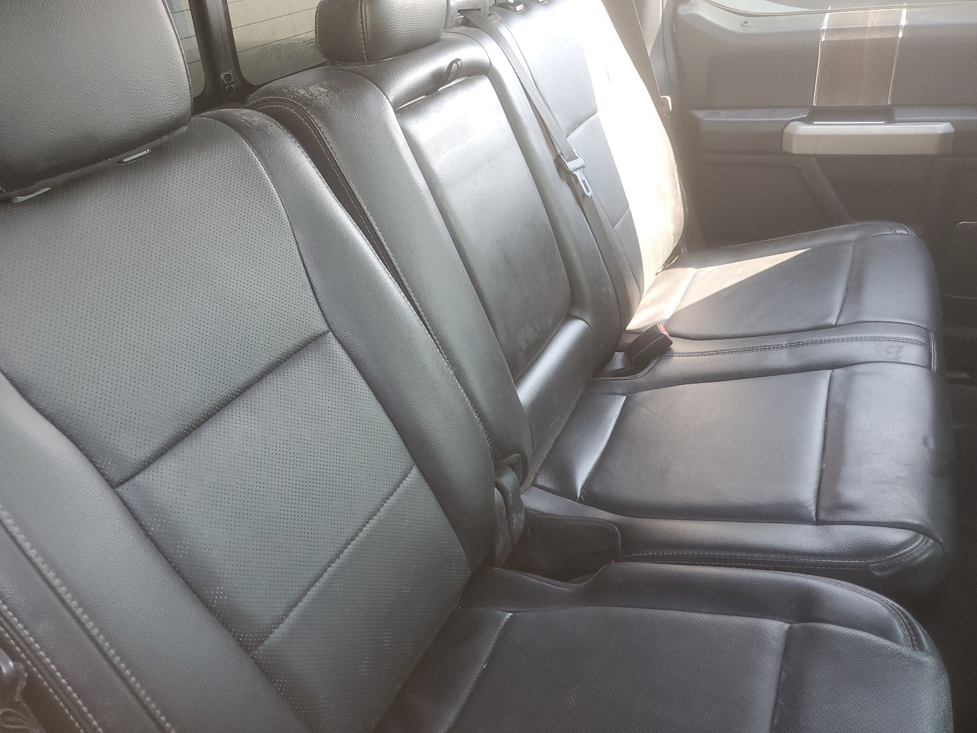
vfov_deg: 53.1
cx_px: 488
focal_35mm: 26
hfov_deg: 67.3
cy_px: 366
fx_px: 734
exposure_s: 1/120
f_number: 1.5
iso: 89
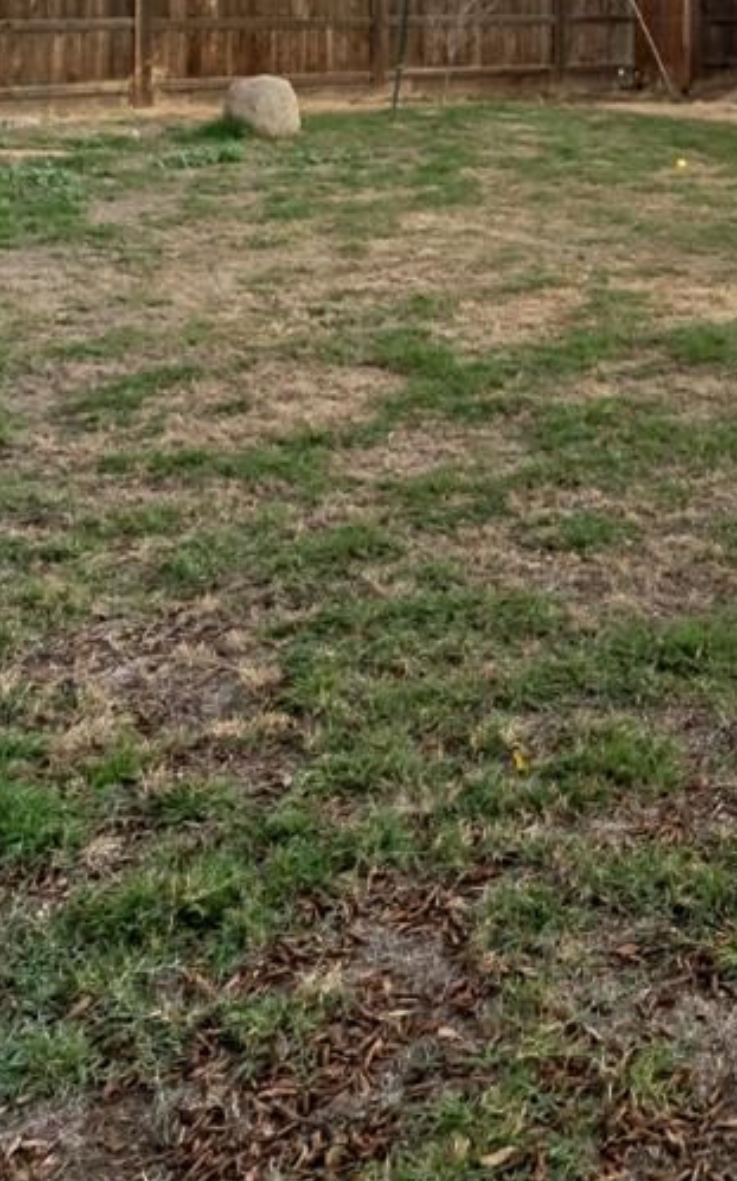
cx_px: 972
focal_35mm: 43
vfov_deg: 40.6
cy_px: 5
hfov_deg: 25.5
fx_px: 1383
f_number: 2.8
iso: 1600
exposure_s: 1/160
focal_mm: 14
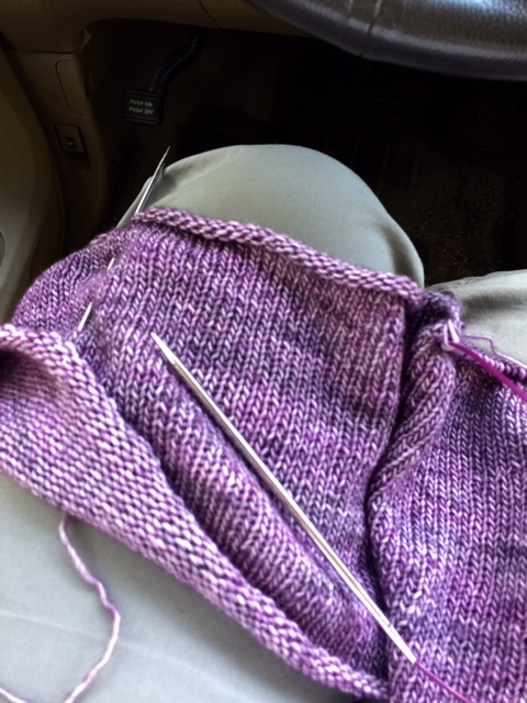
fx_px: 589
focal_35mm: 29
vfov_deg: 61.7
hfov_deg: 48.2
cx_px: 264
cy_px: 352
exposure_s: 1/15
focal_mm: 4.15
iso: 50
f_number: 2.2
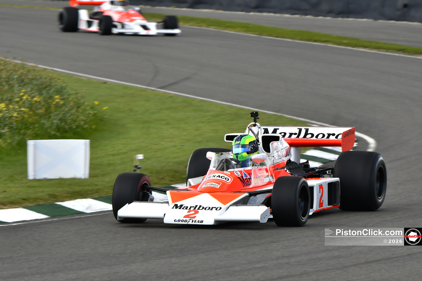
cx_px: 211
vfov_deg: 4.6
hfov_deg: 6.9
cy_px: 140
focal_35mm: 300
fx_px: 3516
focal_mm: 200
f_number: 6.3
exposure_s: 1/250
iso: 280
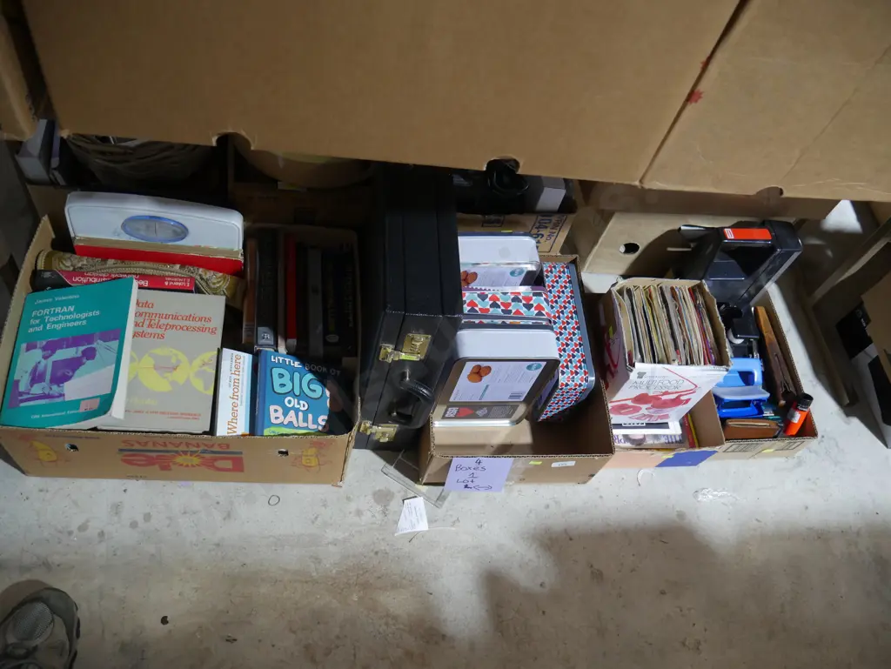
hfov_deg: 63.4
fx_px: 721
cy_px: 334
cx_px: 446
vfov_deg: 49.8
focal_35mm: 28
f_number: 3.5
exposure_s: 1/60
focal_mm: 14
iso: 800
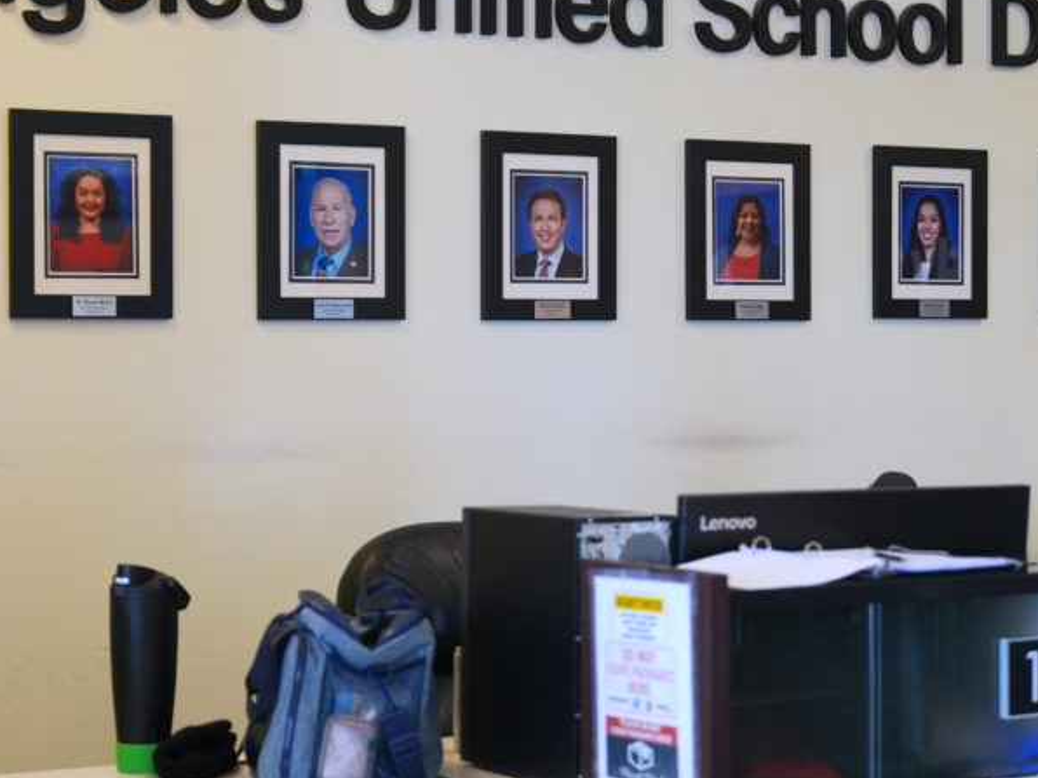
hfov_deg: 24.1
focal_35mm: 81
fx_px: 2429
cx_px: 465
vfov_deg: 18.2
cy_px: 403
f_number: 2.8
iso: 640
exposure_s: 1/80
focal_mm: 49
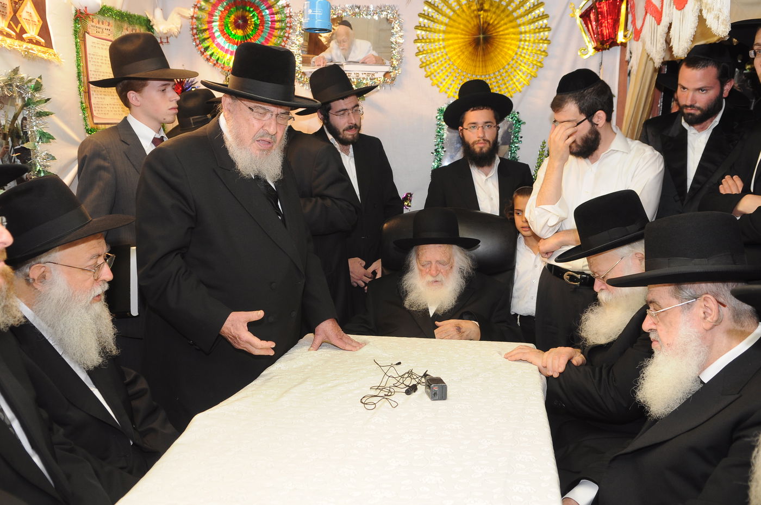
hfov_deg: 53.2
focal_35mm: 36
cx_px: 380
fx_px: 760
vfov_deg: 36.8
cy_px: 252
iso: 400
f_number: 4
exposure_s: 1/60
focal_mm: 24
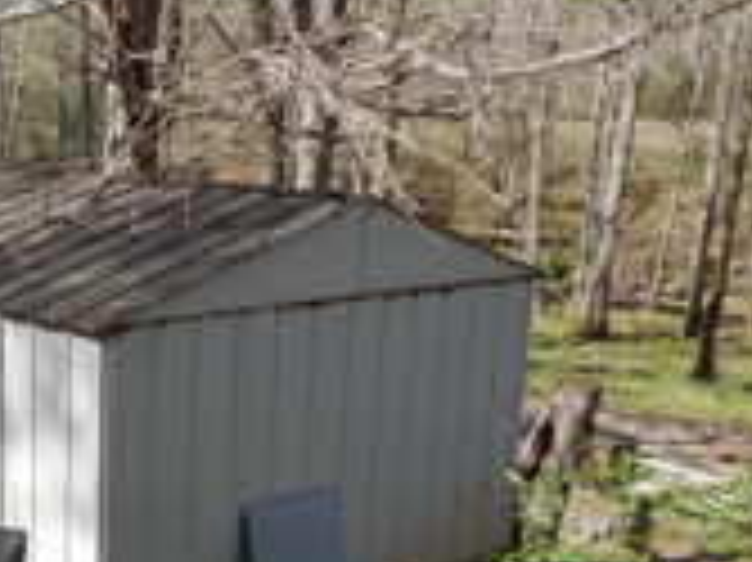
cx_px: 95
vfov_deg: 26.4
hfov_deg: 33.4
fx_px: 1194
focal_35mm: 55
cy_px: 364
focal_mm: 4
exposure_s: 1/500
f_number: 6
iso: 200
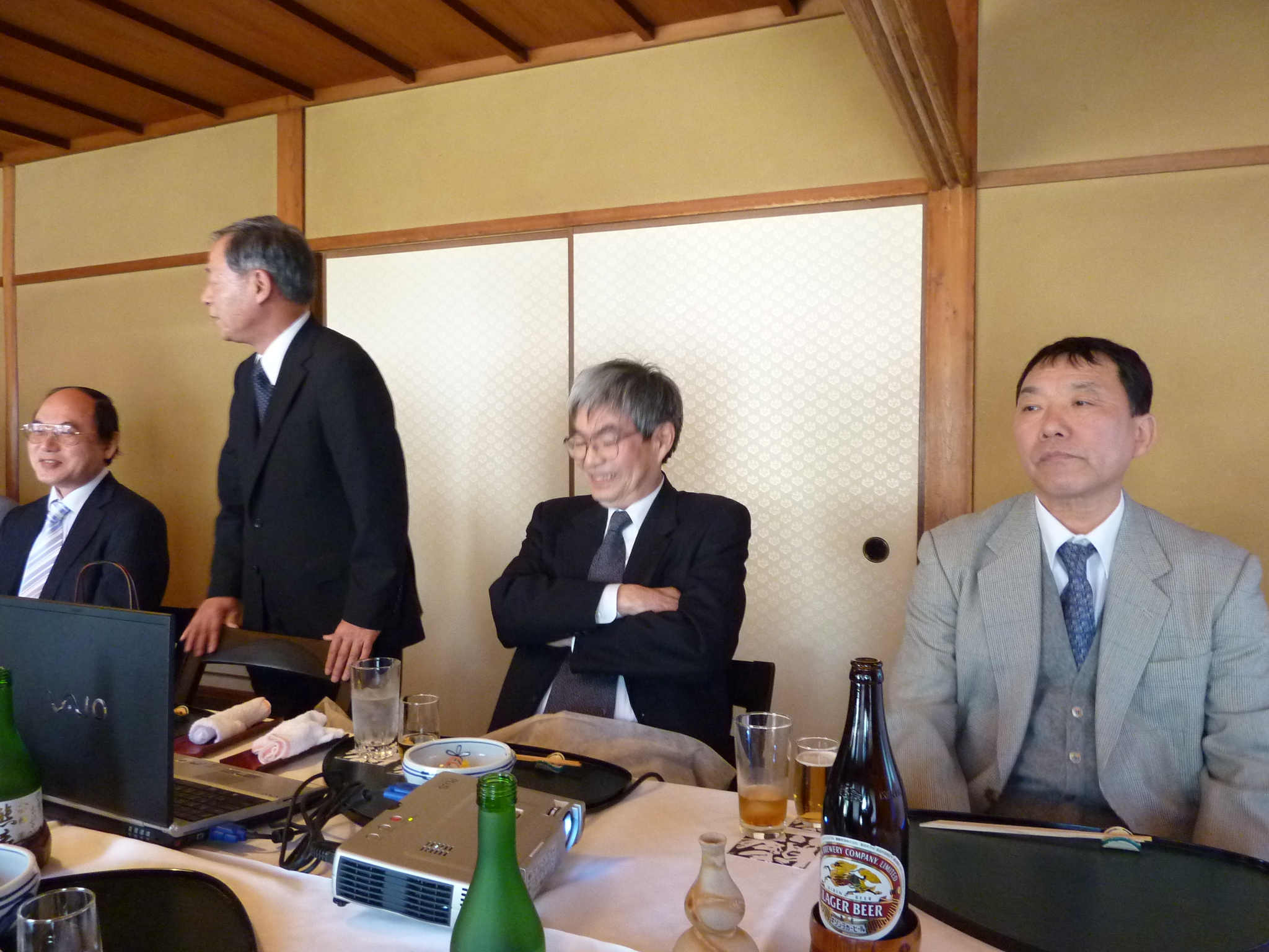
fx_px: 916
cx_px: 634
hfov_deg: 69.4
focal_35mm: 25
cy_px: 476
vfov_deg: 54.9
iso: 400
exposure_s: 1/20
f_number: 3.3
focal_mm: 4.1
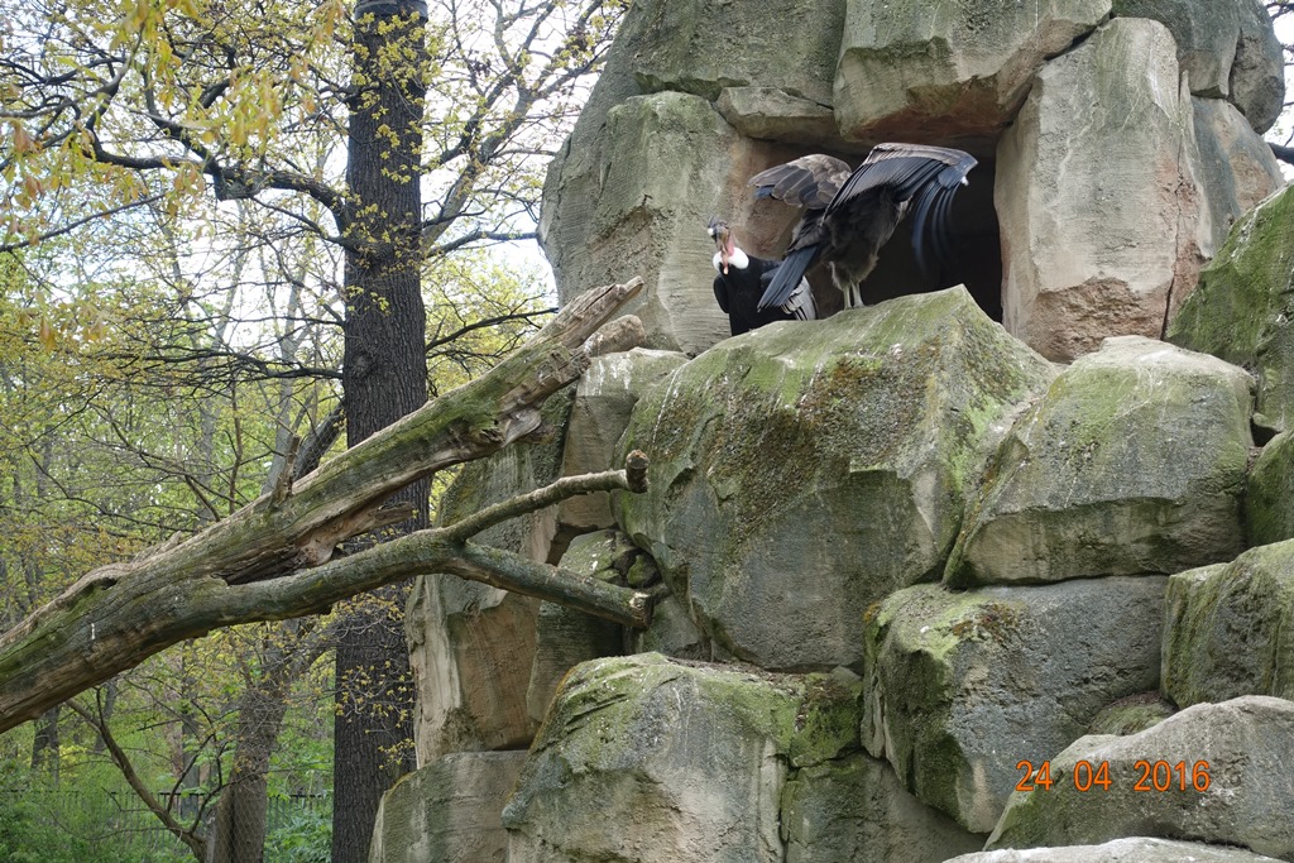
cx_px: 647
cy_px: 432
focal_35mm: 70
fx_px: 2516
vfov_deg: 19.5
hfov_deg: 28.8
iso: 125
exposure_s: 1/80
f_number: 4.5
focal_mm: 25.7
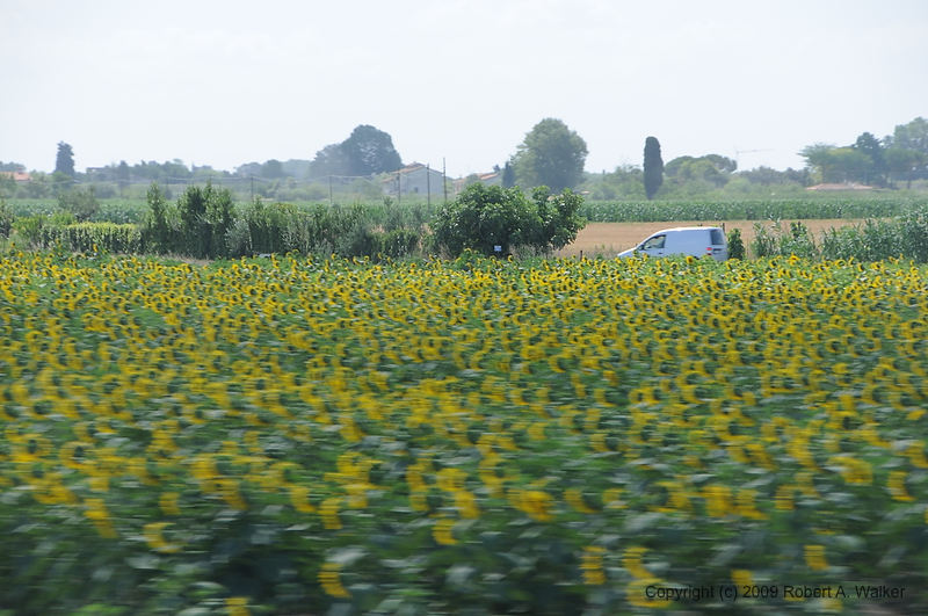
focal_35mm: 168
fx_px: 4325
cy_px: 308
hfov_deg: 12.2
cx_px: 464
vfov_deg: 8.1
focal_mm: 112
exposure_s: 1/200
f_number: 8
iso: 200
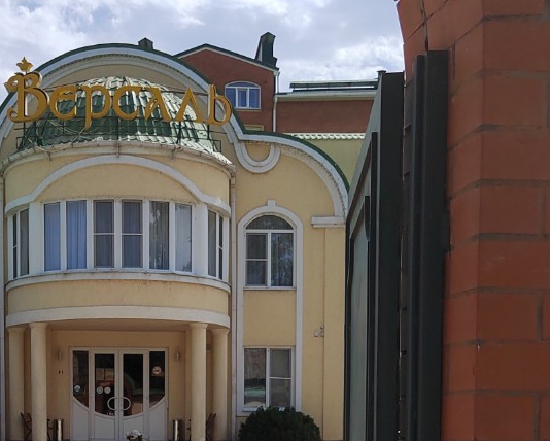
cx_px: 148
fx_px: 912
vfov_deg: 25.7
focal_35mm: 56
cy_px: 450
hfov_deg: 33.0
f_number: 1.9
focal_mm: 5.52
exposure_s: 1/2000
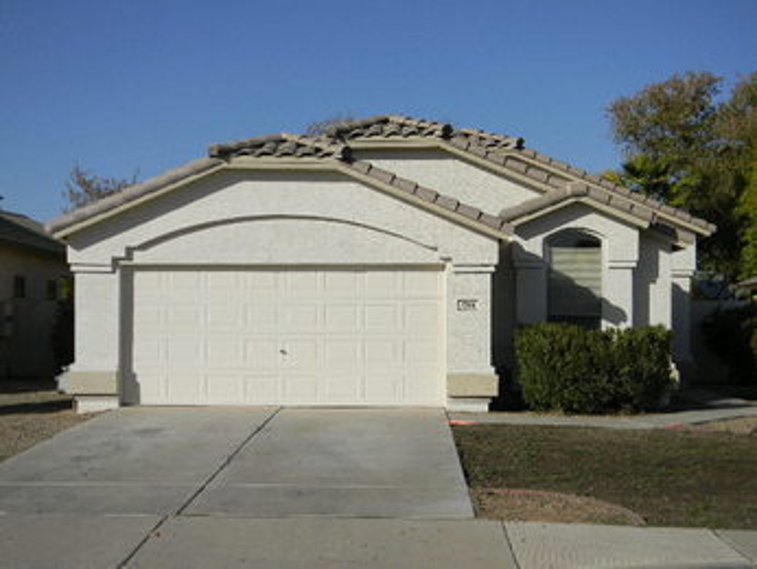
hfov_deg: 40.4
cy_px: 284
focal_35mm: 47
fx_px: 1029
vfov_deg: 30.9
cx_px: 378
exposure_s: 1/600
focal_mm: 8.6
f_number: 7.8
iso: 112
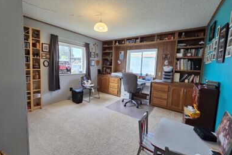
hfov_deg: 104.2
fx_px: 90
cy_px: 74
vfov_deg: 81.3
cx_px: 112
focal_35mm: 14
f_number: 2.2
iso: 100
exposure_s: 1/60
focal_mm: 2.2
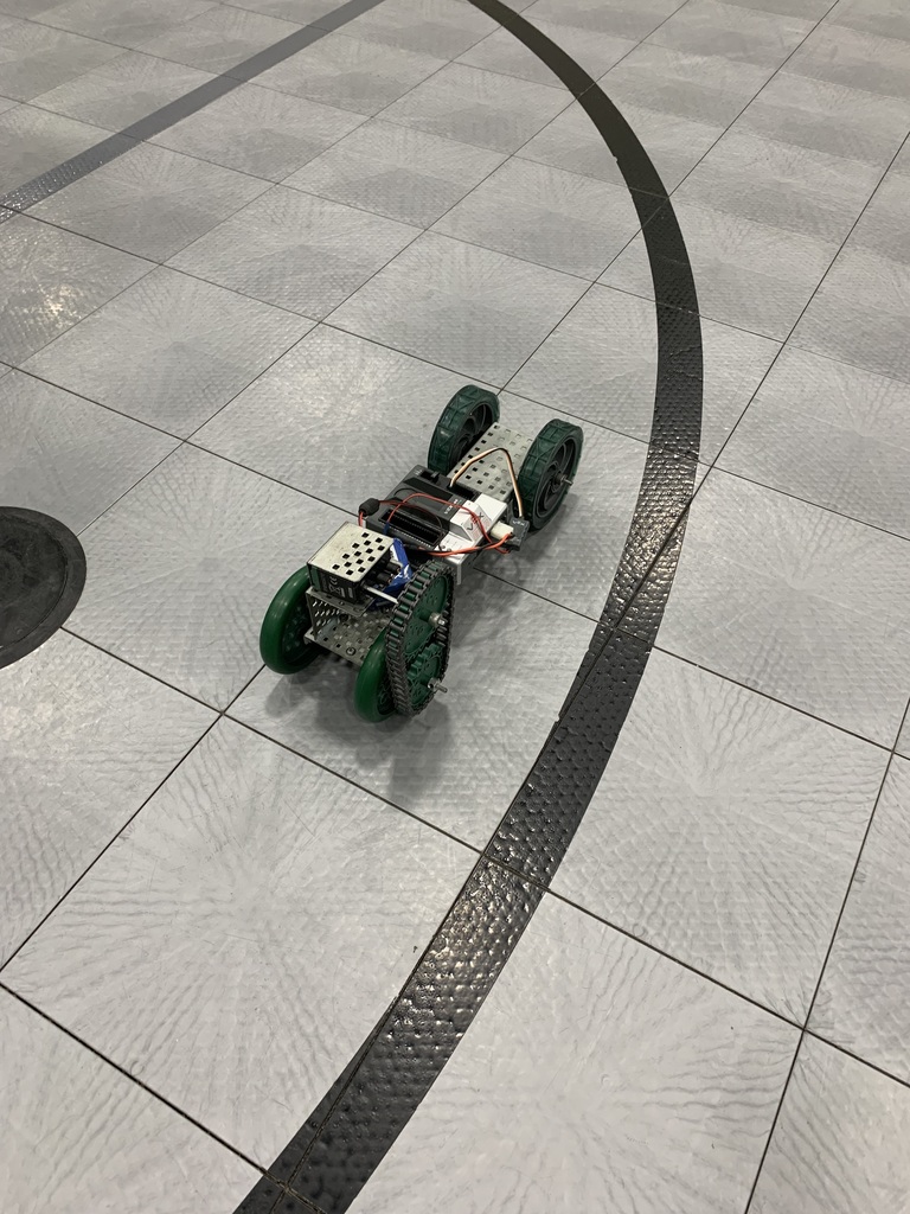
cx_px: 455
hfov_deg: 53.1
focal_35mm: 26
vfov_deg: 67.3
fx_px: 911
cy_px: 607
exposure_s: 1/73
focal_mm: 4.25
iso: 100
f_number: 1.8
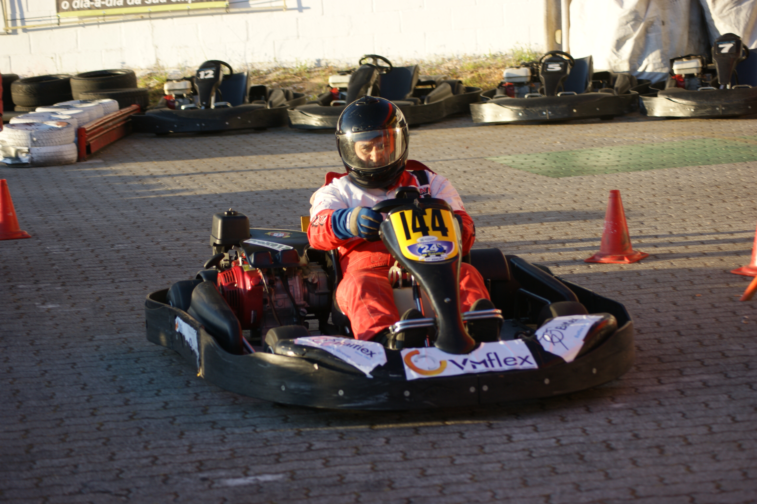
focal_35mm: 105
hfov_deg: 19.5
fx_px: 2207
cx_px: 378
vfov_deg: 13.0
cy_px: 252
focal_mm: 70
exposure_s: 1/160
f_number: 4.5
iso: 100
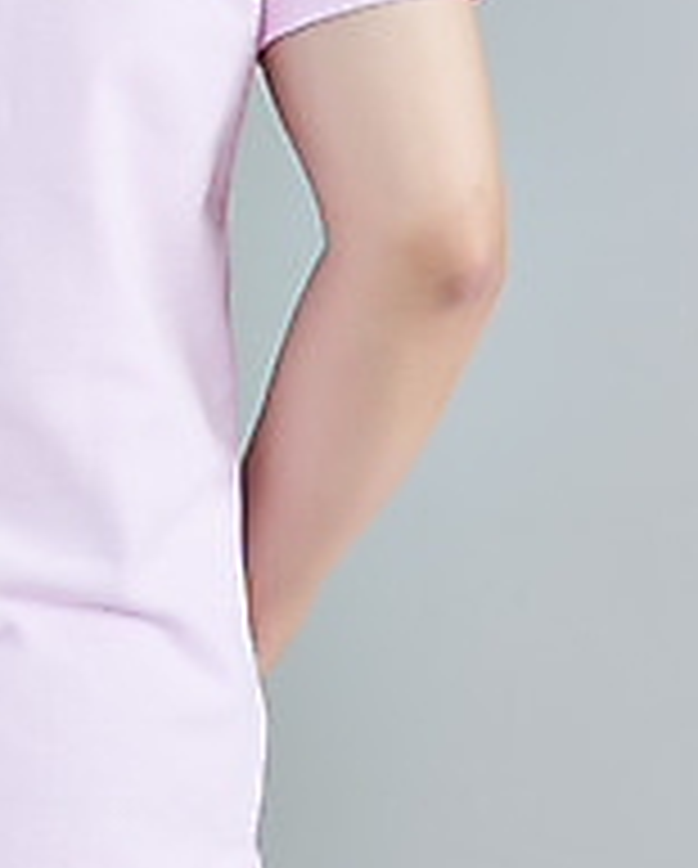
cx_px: -169
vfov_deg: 5.5
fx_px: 8991
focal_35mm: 349
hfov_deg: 4.4
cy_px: 184
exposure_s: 1/125
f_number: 18
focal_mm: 120
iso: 100
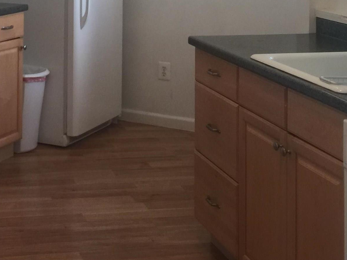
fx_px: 752
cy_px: -59
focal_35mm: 75
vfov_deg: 18.5
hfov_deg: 25.4
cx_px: 53
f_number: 2.2
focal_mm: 4.15
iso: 40
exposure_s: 1/30
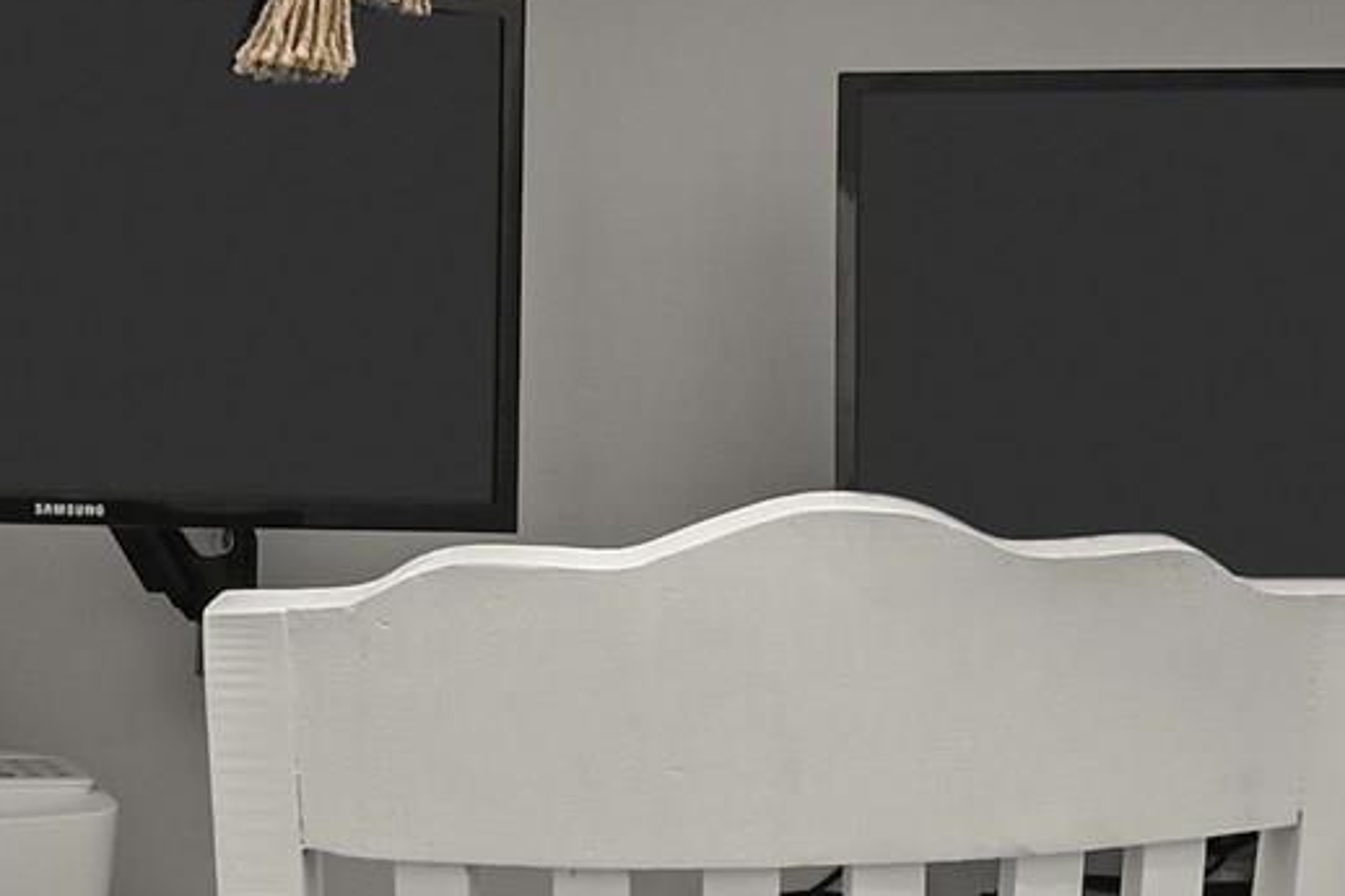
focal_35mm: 83
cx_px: 1057
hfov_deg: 24.1
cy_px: 435
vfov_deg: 16.4
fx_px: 3100
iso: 200
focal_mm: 14
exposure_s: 1/3
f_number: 10
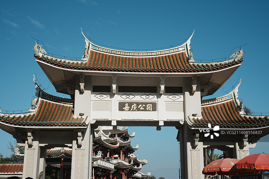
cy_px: 90
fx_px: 344
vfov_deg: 29.2
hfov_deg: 42.8
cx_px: 134
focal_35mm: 46
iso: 100
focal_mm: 46
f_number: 8
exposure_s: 1/640
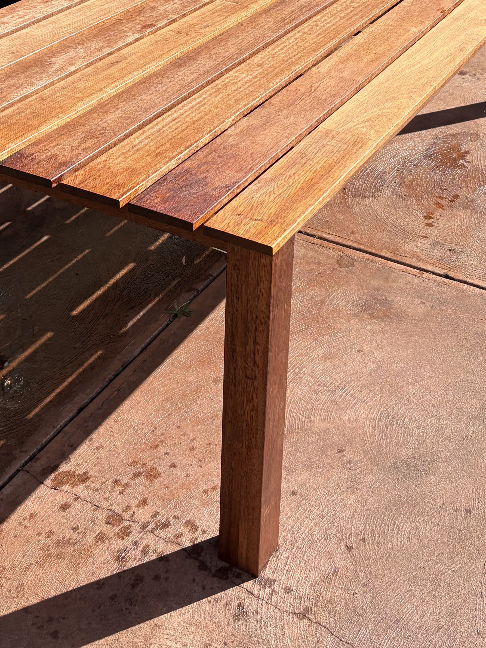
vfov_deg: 33.6
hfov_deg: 27.5
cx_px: 243
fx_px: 992
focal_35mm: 53
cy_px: 29
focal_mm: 5.96
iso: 50
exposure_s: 1/3623
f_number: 1.6
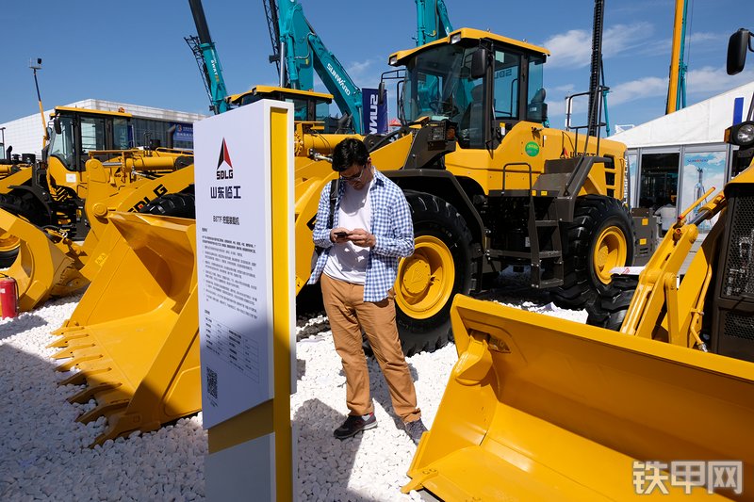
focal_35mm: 24
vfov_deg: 53.1
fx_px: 503
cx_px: 377
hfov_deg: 73.8
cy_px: 251
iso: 200
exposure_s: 1/1300
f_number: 5.6
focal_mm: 16
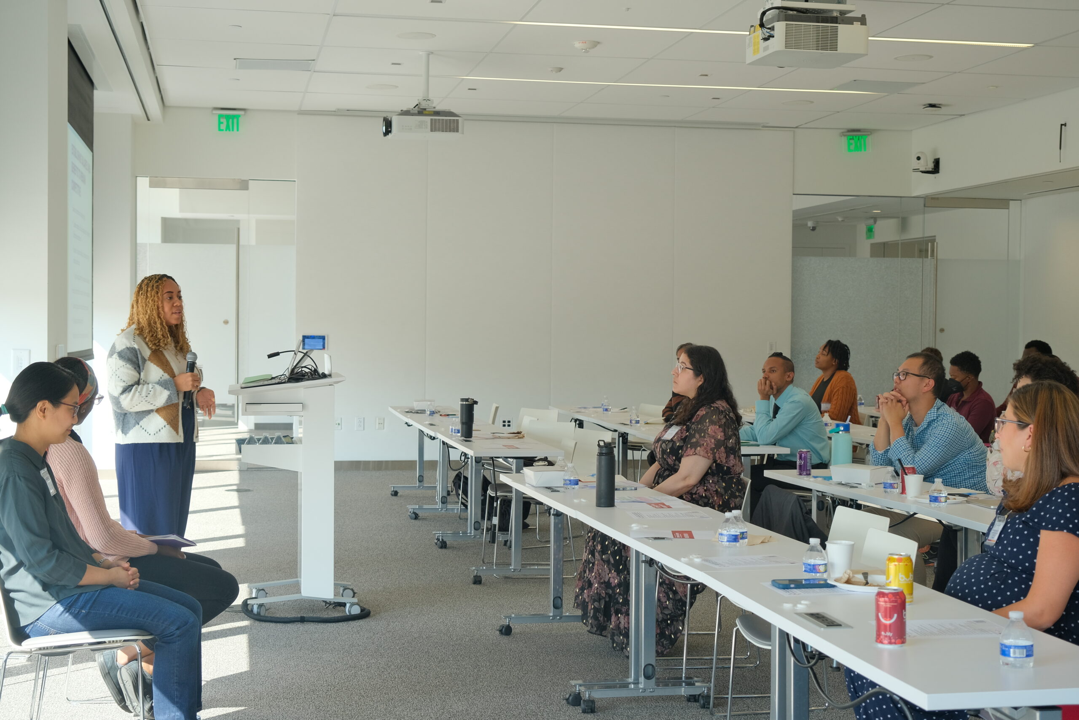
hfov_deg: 38.9
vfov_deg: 26.5
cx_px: 540
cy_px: 360
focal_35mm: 51
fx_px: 1529
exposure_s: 1/85
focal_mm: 34.2
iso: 320
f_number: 4.5
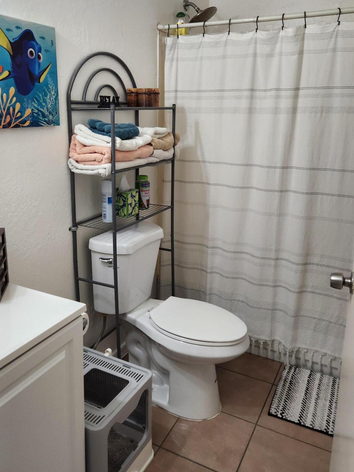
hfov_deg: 45.4
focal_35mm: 31
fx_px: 423
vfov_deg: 58.1
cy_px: 199
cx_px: 161
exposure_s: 1/120
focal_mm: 5.4
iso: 200
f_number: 1.8
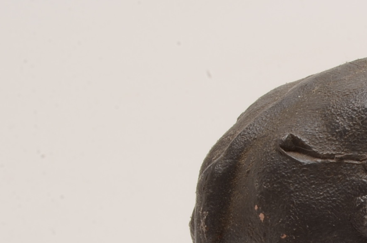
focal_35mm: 202
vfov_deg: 6.7
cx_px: 466
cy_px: 244
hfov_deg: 10.0
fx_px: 2056
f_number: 32
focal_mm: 48
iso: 100
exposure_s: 1/160
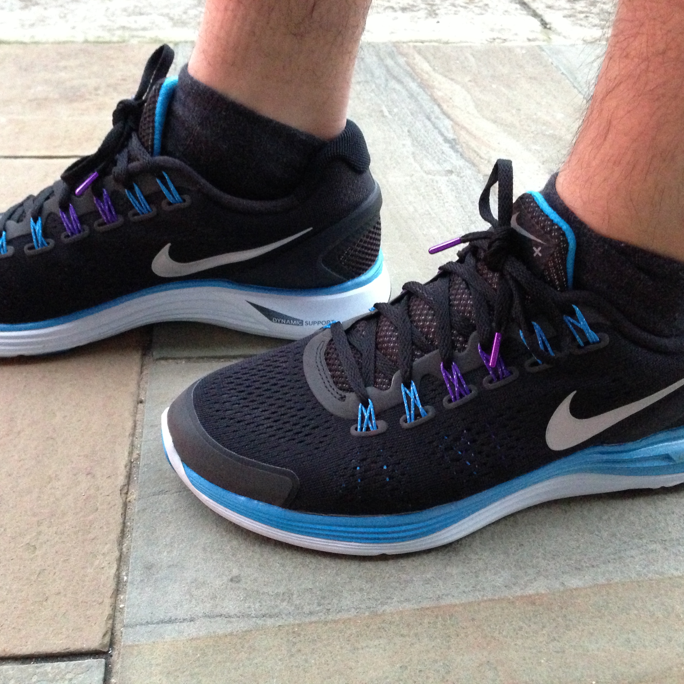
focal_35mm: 39
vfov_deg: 42.8
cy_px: 342
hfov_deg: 42.8
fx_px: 872
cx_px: 326
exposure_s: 1/15
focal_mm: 4.13
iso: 640
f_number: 2.4
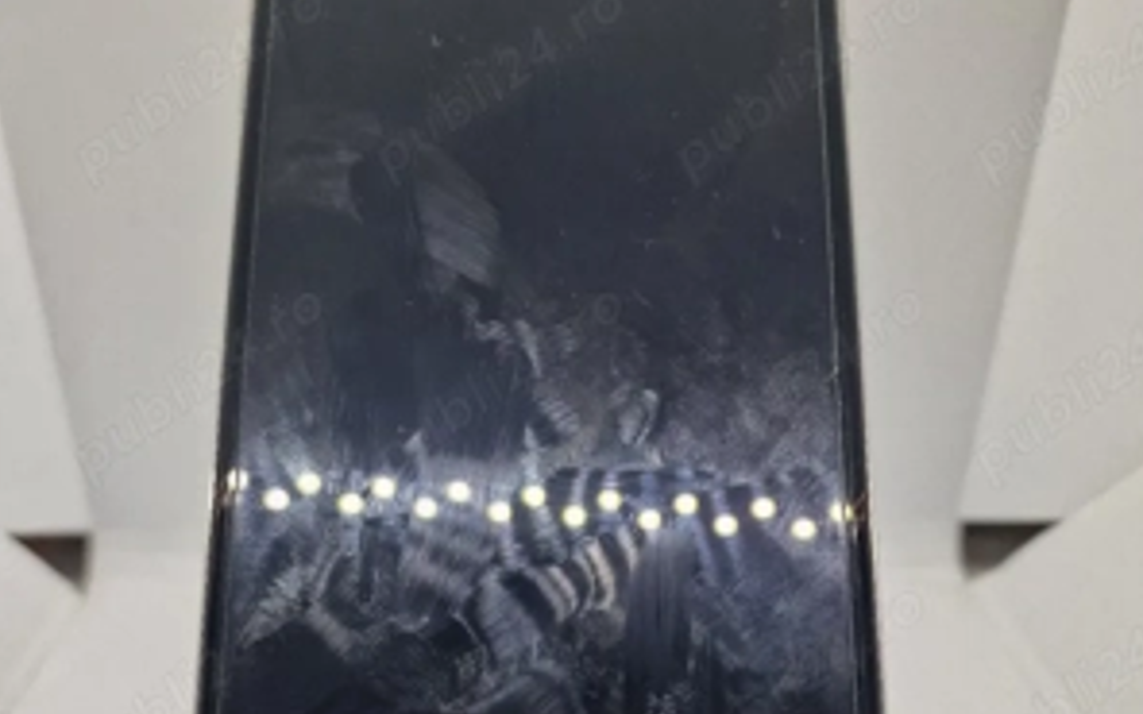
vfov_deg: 38.2
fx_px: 1028
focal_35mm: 33
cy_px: 428
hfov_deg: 58.1
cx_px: 575
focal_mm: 6.4
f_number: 1.8
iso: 50
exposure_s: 1/182
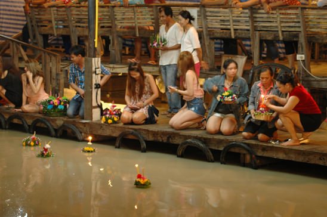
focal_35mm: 90
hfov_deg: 22.6
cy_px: 108
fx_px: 817
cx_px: 164
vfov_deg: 15.2
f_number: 4.8
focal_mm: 60
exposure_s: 1/3
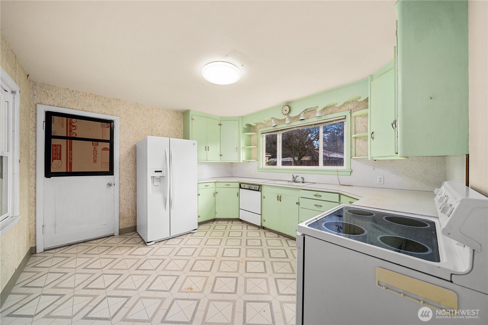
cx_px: 244
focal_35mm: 12
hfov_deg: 112.6
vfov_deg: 90.0
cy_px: 162
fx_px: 163
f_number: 6.7
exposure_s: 1/30
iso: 200
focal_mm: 12
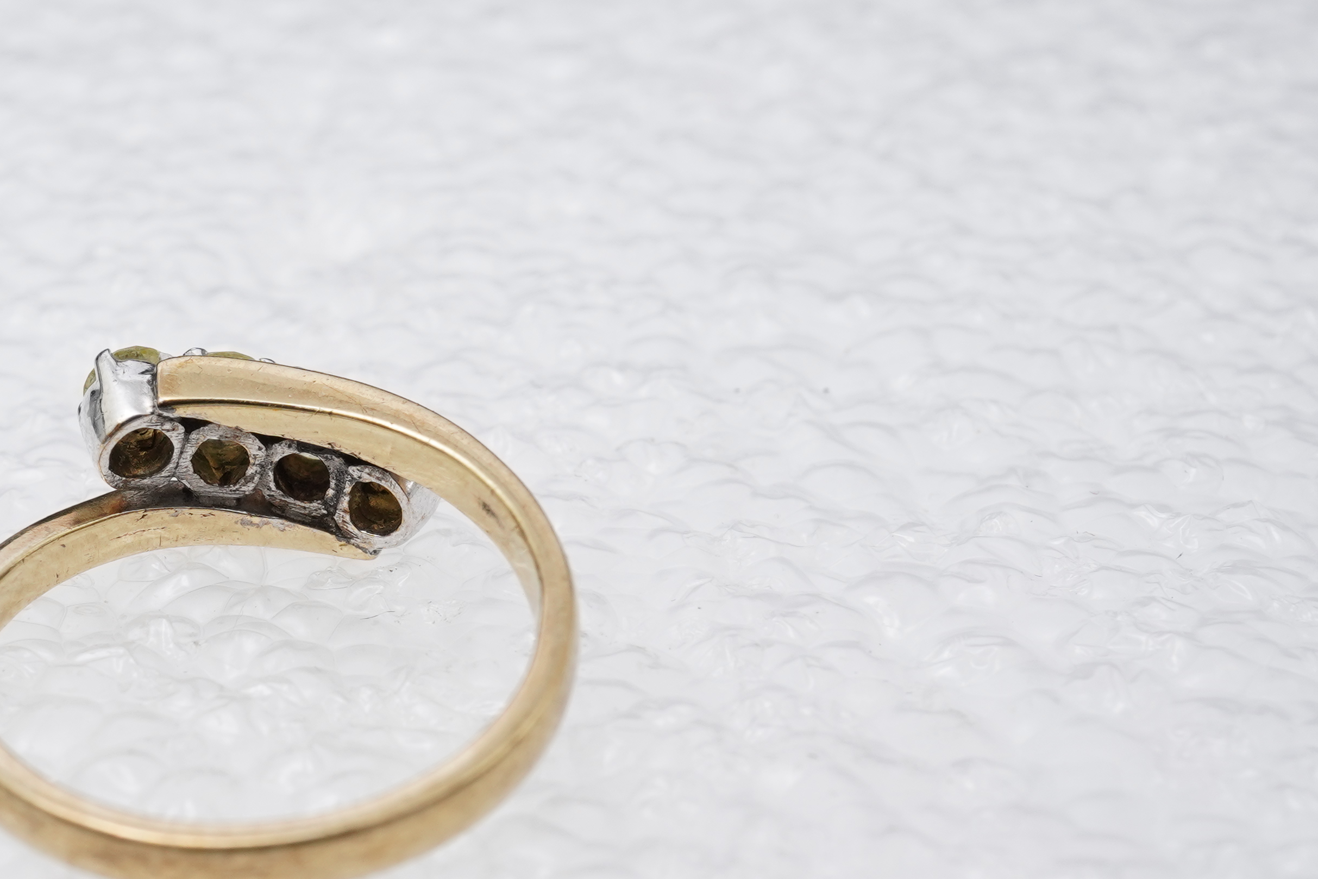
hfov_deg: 27.2
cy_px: 516
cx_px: 266
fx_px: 2673
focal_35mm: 73
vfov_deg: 18.7
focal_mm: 30
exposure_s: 1/125
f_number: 22
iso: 500
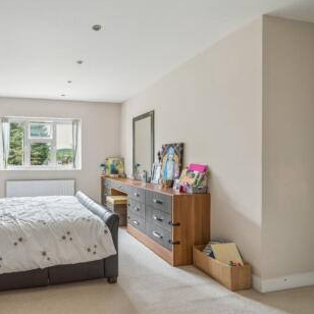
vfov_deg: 72.1
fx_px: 216
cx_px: 78
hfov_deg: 67.6
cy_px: 161
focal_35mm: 21
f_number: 6.3
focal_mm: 16
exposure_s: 1/10
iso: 640
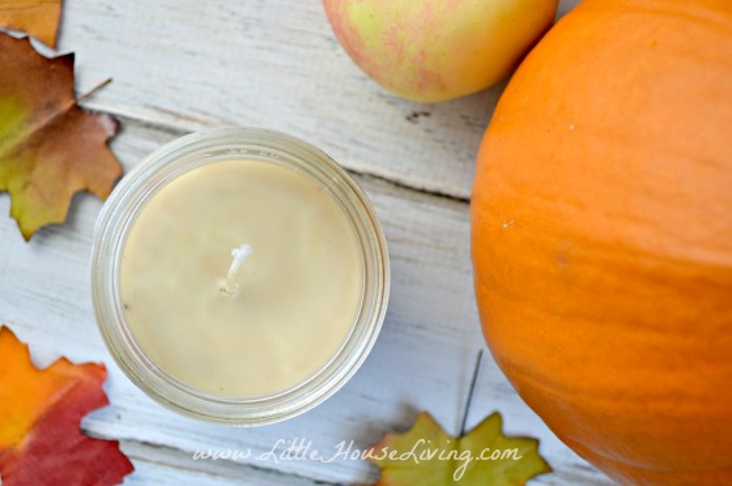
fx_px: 1158
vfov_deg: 23.7
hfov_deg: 35.1
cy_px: 243
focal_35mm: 57
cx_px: 366
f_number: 5
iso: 400
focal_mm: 38
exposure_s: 1/60
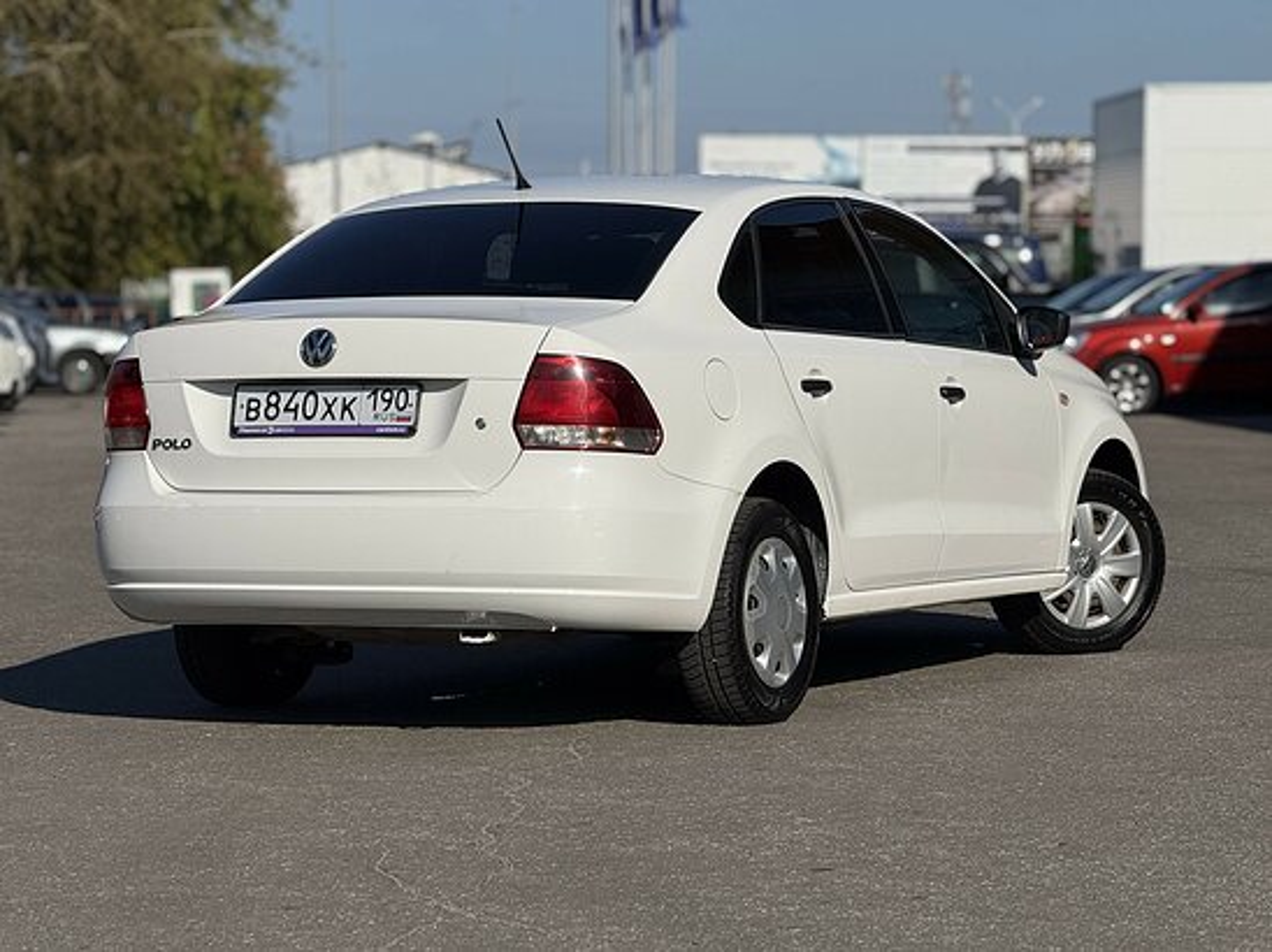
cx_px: 636
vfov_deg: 12.3
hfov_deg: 16.4
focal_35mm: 120
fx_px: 4406
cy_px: 476
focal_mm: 15.66
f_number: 2.8
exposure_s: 1/4975
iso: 40
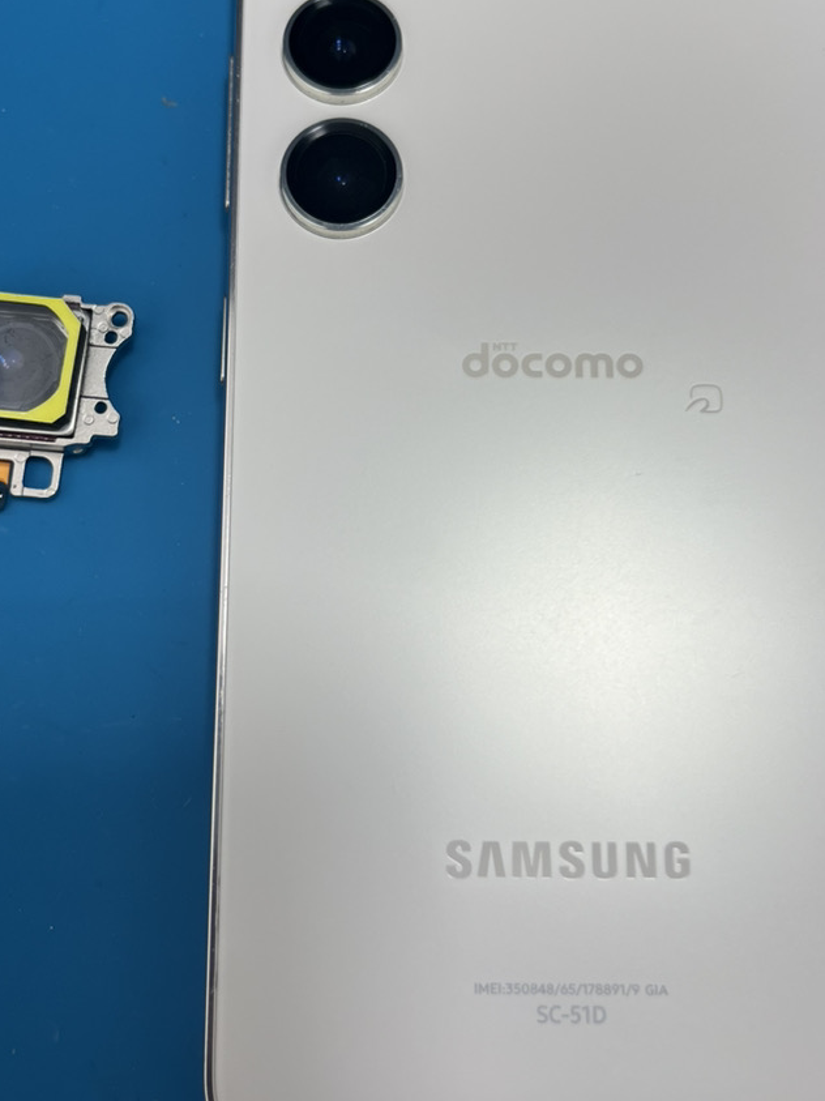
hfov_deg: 38.5
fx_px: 1176
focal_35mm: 37
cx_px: 341
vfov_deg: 50.0
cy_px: 485
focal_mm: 5.1
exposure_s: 1/107
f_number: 1.6
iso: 40
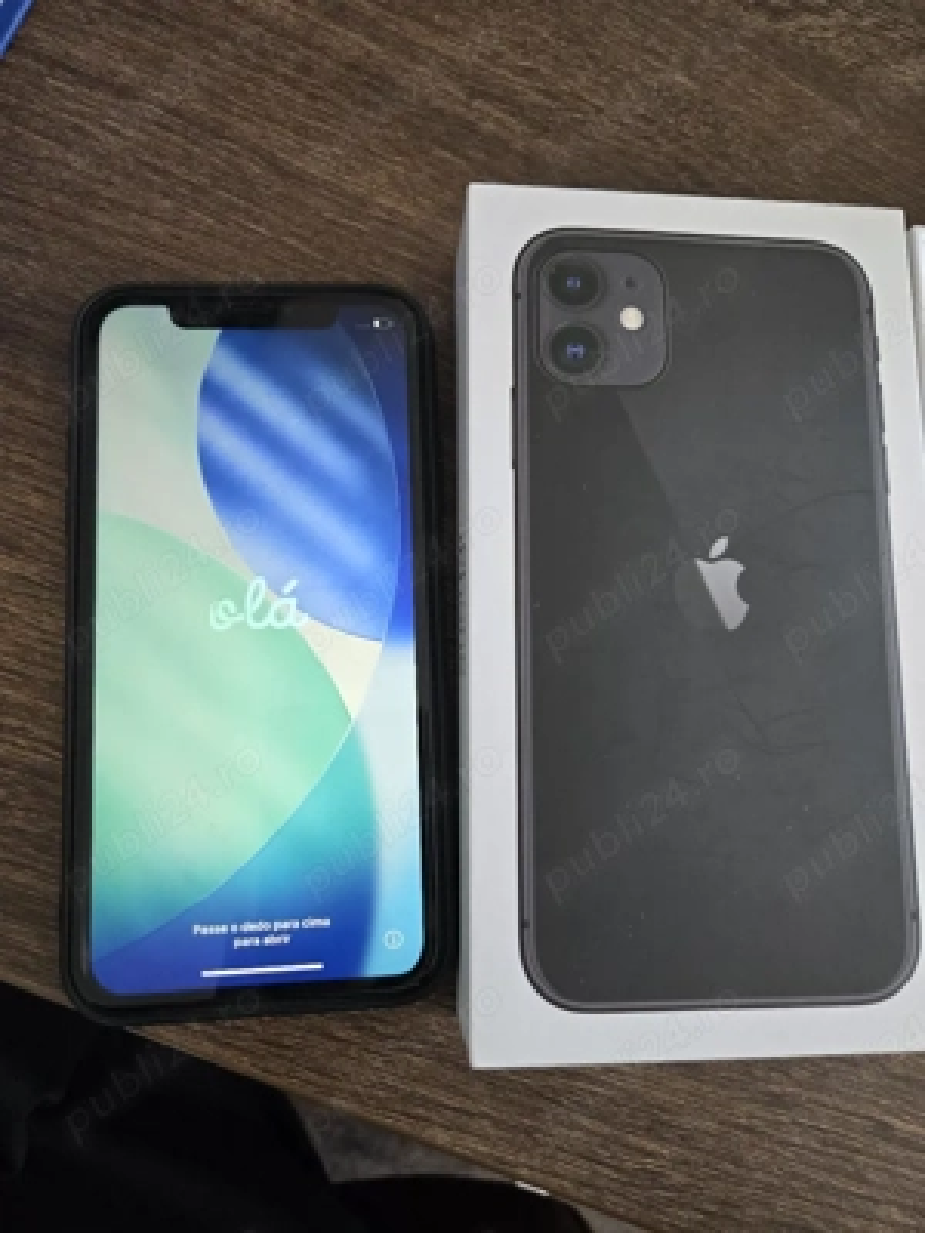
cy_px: 616
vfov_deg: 73.9
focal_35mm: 23
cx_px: 462
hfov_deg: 58.9
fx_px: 819
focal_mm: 5.4
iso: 400
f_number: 1.8
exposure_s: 1/101
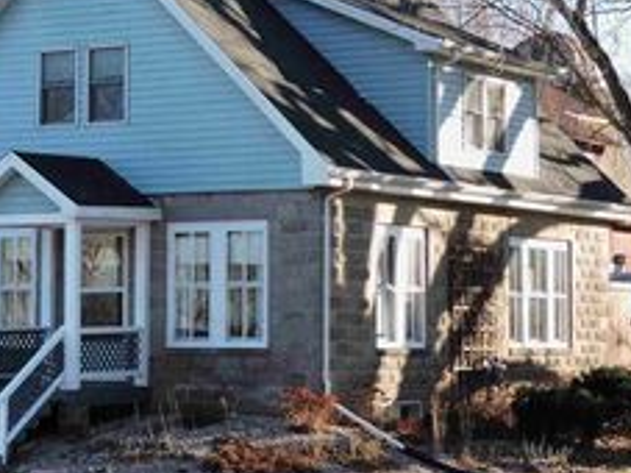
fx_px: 2405
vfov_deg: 11.2
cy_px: 174
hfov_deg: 14.9
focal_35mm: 132
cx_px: 158
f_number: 3.7
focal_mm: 10.7
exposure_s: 1/200
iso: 100
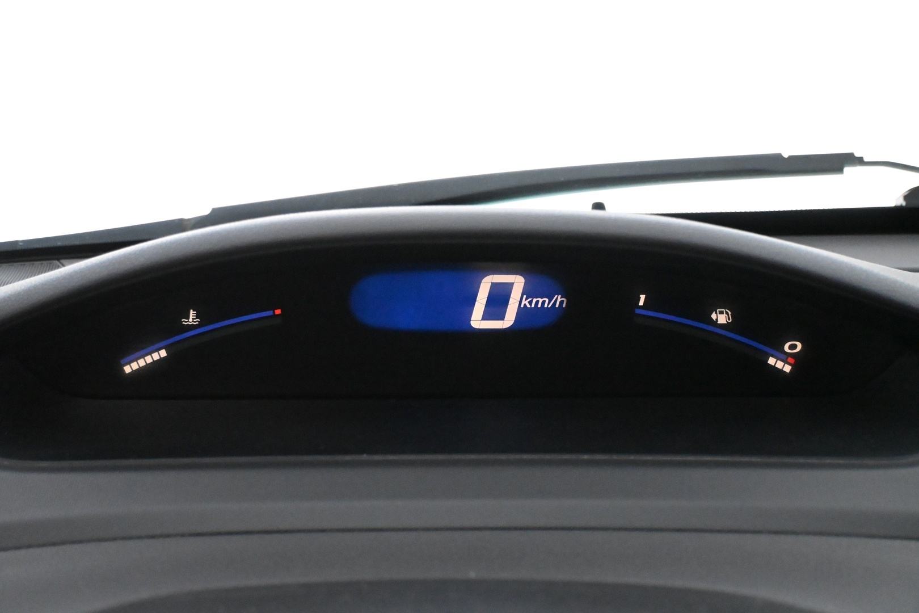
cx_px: 460
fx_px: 1206
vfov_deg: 28.5
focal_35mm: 47
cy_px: 306
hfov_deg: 41.7
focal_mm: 31.5
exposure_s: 1/60
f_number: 5
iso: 9000
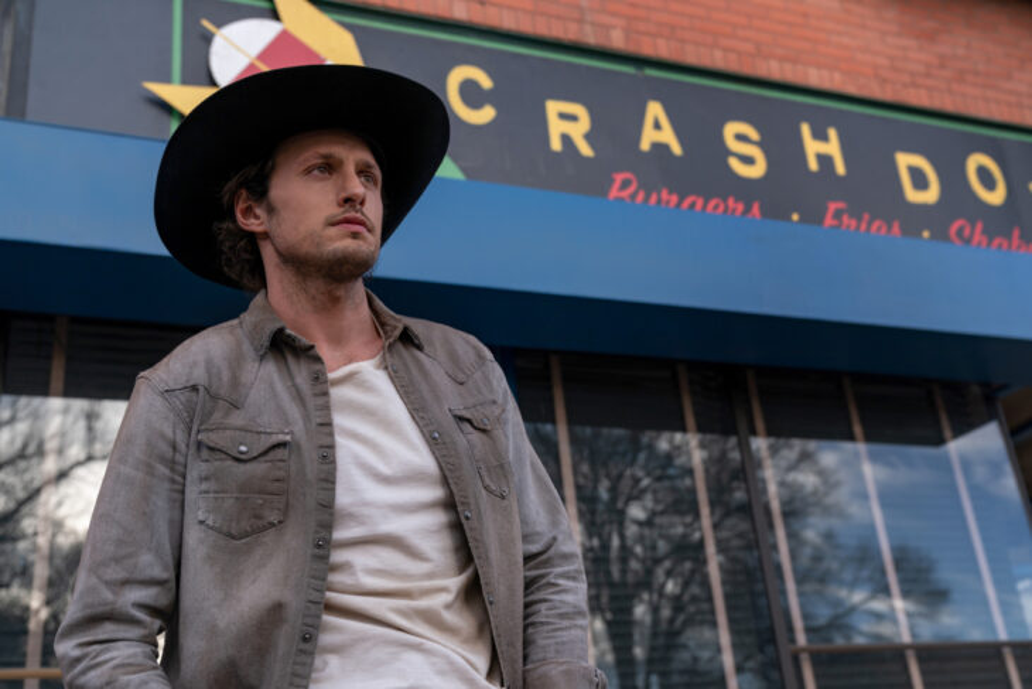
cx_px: 516
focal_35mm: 39
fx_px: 1118
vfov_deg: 34.2
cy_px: 344
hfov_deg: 49.5
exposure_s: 1/320
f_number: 4
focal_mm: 39
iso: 100
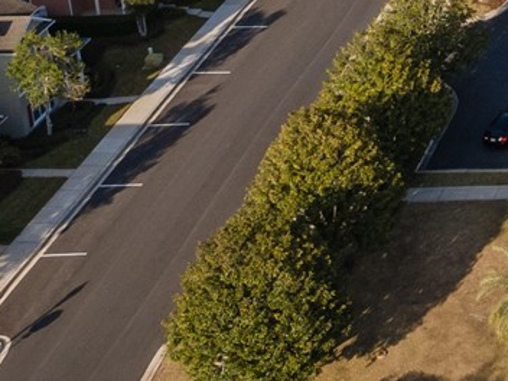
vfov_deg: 12.8
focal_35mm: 109
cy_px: -216
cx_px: 931
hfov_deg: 15.4
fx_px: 1600
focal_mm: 4.5
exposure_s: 1/500
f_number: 2.8
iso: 100
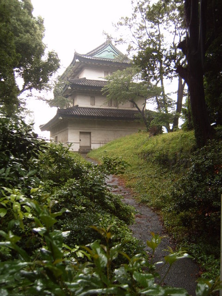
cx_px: 111
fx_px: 316
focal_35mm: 37
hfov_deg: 38.7
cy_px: 148
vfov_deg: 50.1
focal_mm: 6.2
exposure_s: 1/45
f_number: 2.9
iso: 63
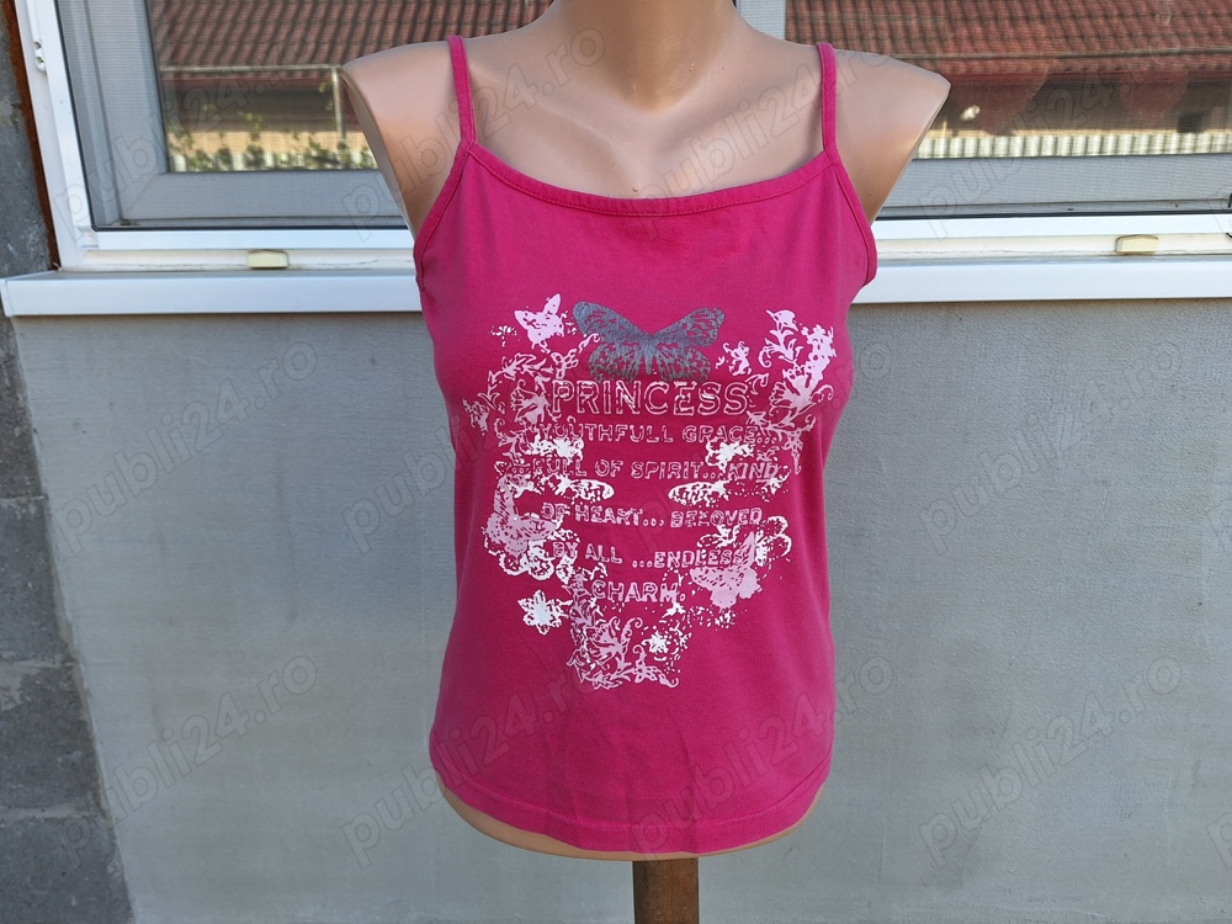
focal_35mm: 23
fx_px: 819
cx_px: 616
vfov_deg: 58.9
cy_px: 462
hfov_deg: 73.9
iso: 40
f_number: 1.8
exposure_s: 1/184
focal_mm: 5.54
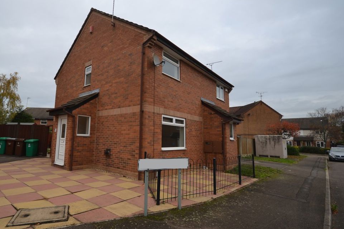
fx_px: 172
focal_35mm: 18
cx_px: 149
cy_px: 113
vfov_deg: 67.4
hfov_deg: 89.5
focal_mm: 10
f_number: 6.3
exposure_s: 1/160
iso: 100
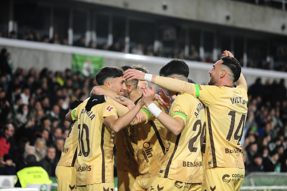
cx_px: 144
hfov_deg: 17.1
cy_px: 96
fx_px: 956
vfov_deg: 11.4
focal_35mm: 120
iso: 1250
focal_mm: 120
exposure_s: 1/800
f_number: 2.8
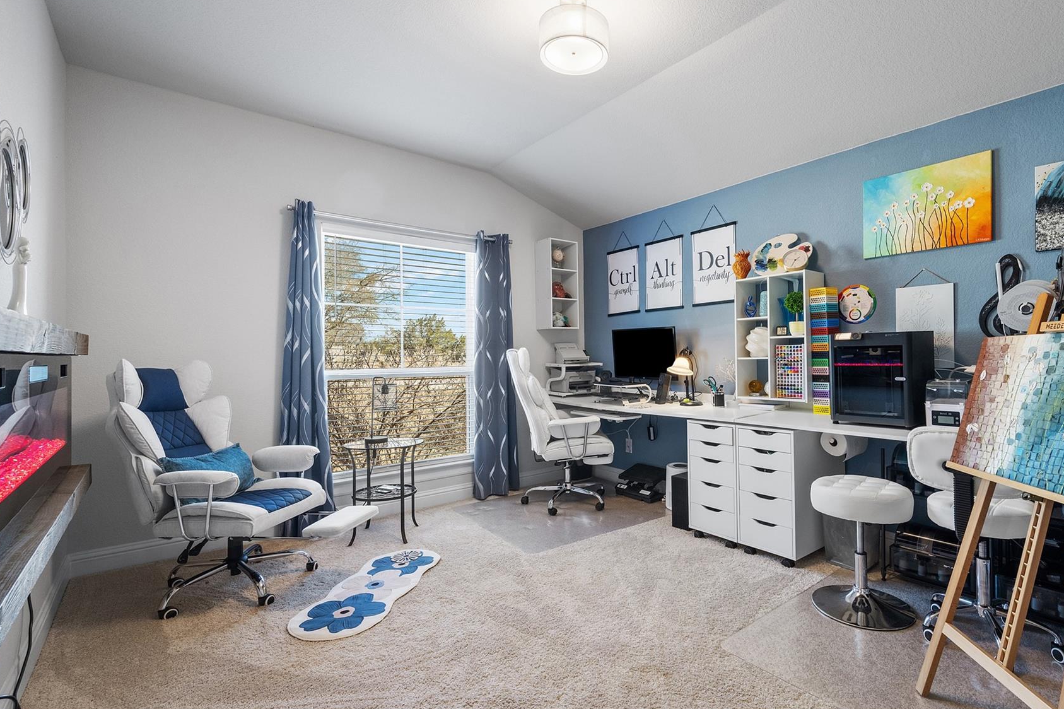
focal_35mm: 17
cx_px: 597
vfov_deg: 70.4
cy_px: 361
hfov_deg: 92.8
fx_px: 502
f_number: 9
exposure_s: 1/20
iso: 400
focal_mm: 14
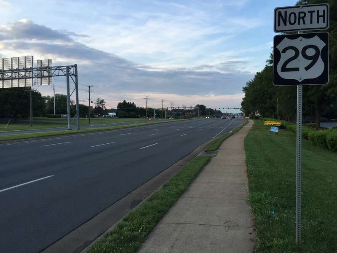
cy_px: 126
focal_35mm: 29
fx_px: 282
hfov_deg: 61.7
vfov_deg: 48.2
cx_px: 168
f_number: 2.2
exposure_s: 1/163
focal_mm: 4.15
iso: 32
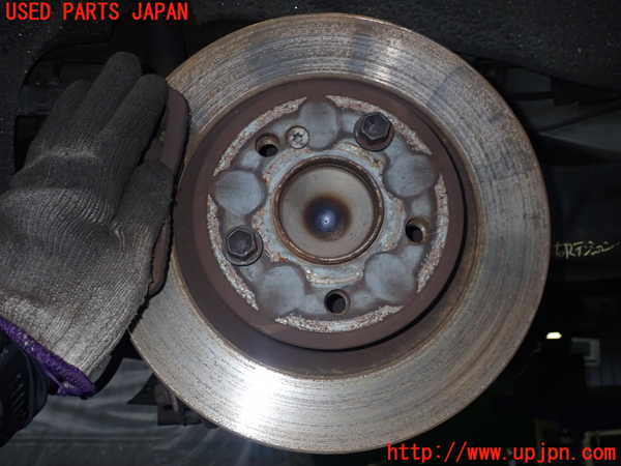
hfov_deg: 49.0
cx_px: 310
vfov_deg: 37.7
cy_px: 233
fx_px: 682
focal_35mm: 38
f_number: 8
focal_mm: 6.86
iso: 250
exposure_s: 1/40
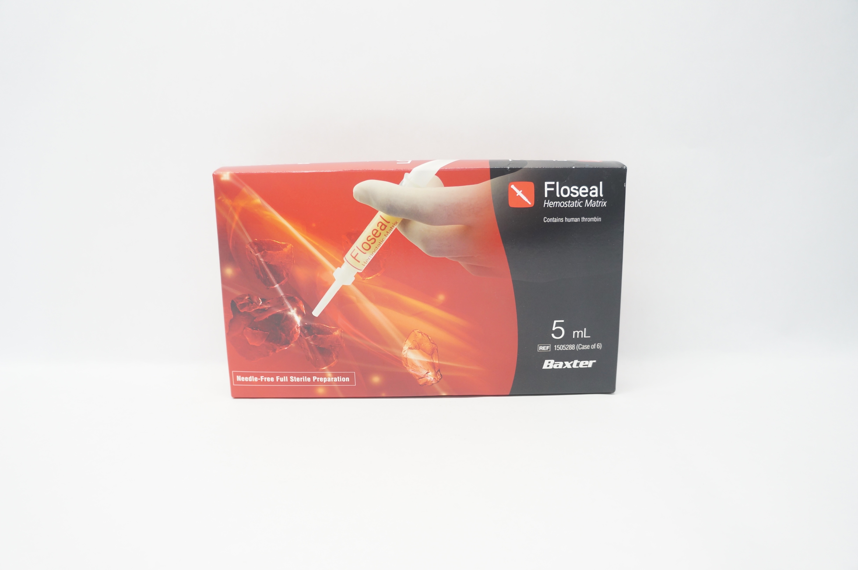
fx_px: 643
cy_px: 285
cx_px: 429
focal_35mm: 27
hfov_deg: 67.4
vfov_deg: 47.8
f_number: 3.5
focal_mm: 18
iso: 400
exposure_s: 1/80
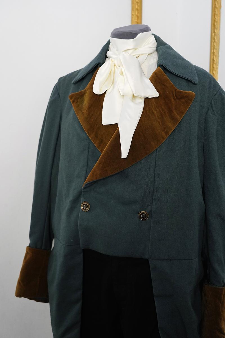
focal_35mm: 36
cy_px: 169
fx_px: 337
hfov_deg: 36.9
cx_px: 112
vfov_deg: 53.1
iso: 2500
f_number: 5
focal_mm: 36
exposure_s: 1/125
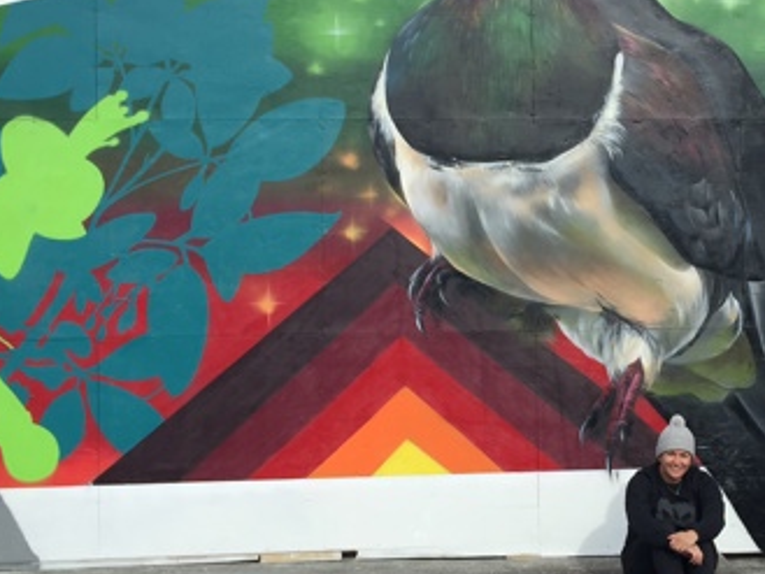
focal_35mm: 60
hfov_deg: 31.5
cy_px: 281
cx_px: 588
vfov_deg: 24.4
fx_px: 1326
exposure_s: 1/920
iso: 32
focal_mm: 4.15
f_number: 2.2
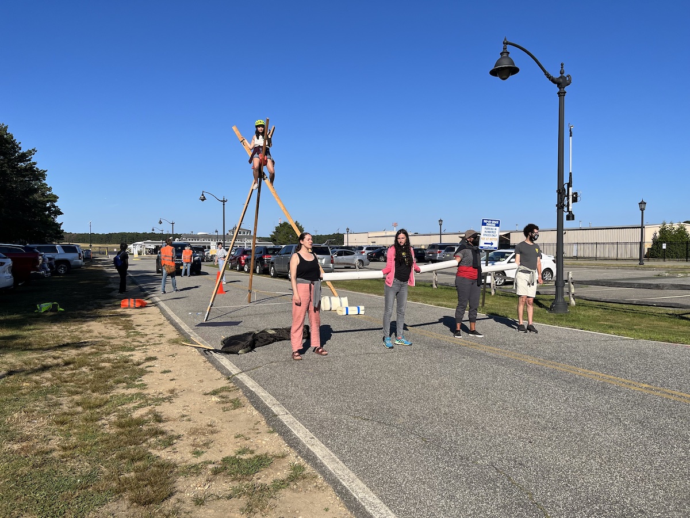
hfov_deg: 67.3
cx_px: 345
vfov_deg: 53.1
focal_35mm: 26
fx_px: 518
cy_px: 259
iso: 50
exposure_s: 1/4651
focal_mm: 5.1
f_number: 1.6
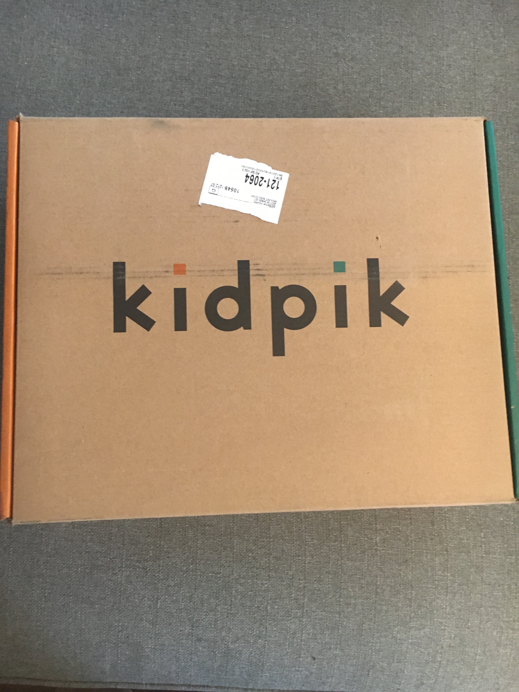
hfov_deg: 48.2
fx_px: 580
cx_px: 260
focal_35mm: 29
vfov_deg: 61.7
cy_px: 346
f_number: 2.2
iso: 200
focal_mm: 4.15
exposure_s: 1/15
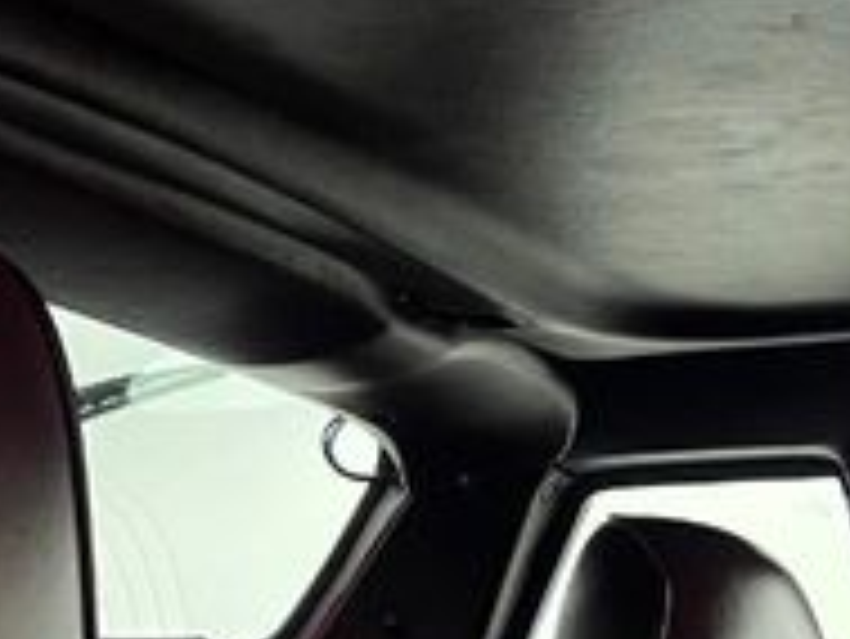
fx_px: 2162
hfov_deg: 22.2
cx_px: 540
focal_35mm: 88
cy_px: 338
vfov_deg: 16.8
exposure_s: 1/40
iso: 500
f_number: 1.5
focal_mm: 5.7
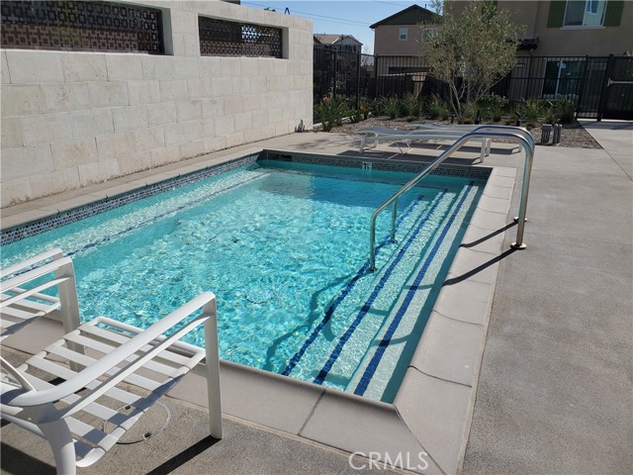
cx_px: 316
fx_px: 475
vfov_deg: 53.1
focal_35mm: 26
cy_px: 238
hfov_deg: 67.3
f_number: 2.4
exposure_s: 1/2952
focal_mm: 4.3
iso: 50
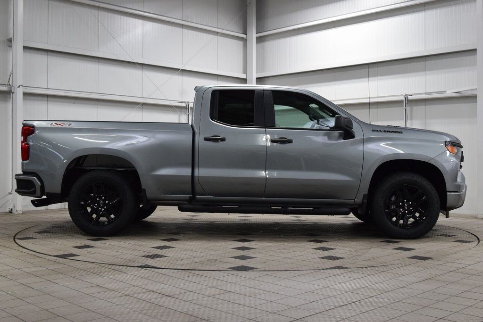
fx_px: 564
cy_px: 161
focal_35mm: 42
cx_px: 242
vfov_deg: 31.9
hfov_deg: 46.4
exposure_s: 1/60
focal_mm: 28
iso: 1600
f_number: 7.1
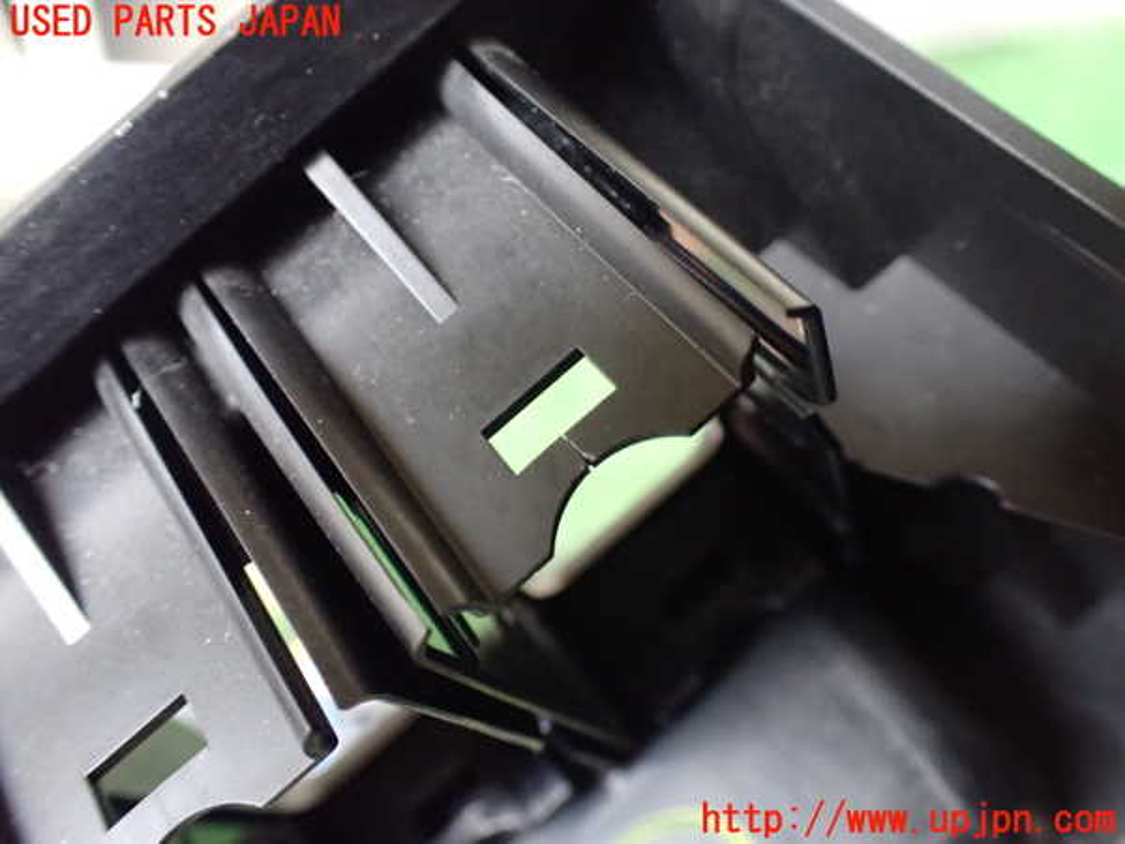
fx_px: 975
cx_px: 562
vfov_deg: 46.8
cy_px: 422
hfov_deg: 60.0
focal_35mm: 30
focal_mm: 5.4
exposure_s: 1/30
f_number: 2.3
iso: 1250
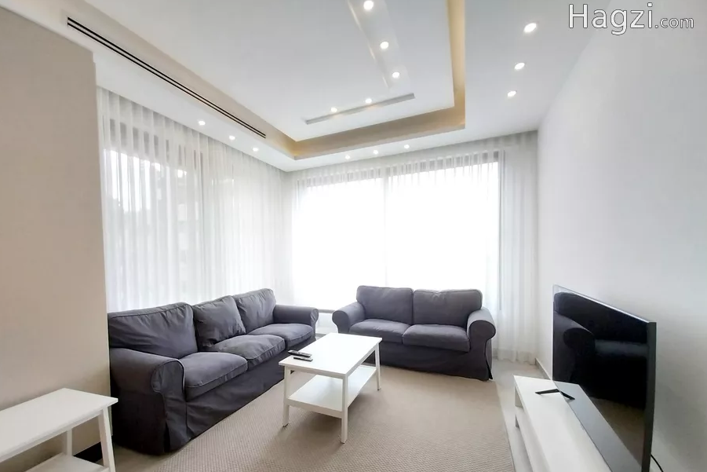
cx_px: 343
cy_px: 262
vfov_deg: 80.9
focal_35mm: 14
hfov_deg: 104.2
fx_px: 275
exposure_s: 1/50
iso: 80
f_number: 2.2
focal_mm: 1.3
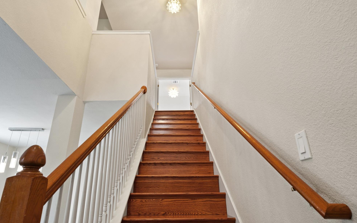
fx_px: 185
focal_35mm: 19
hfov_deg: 88.0
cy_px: 120
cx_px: 177
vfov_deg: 62.1
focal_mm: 18
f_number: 9
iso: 250
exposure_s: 1.6
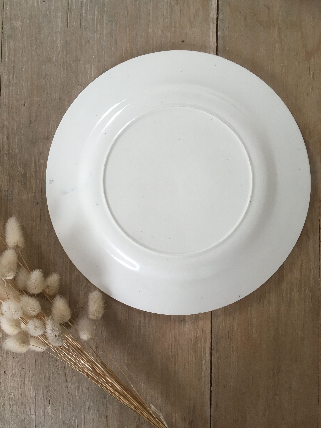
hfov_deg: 48.2
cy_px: 214
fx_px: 359
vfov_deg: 61.7
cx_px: 160
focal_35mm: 29
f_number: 2.2
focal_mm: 4.15
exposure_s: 1/33
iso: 80
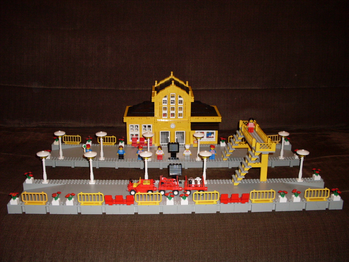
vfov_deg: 37.7
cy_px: 131
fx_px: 383
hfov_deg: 49.0
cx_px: 174
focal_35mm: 38
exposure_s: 1/45
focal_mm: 6.3
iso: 100
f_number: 2.8
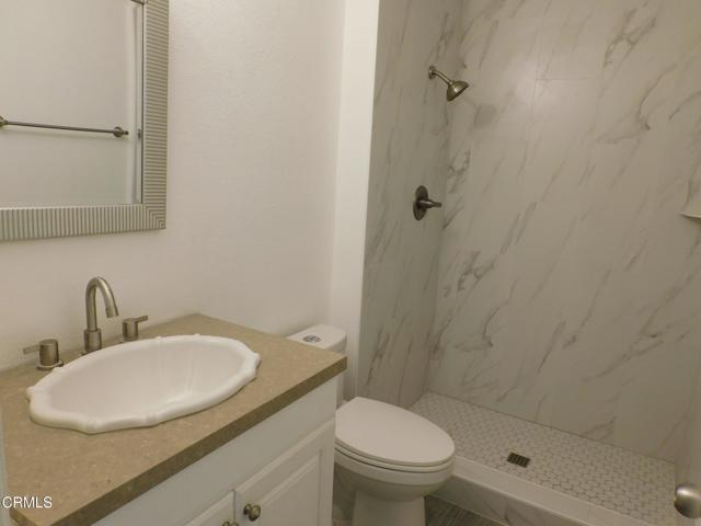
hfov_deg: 71.6
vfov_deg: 56.8
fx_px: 486
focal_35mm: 24
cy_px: 263
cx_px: 350
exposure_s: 1/30
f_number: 3.3
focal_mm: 4.3
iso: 160
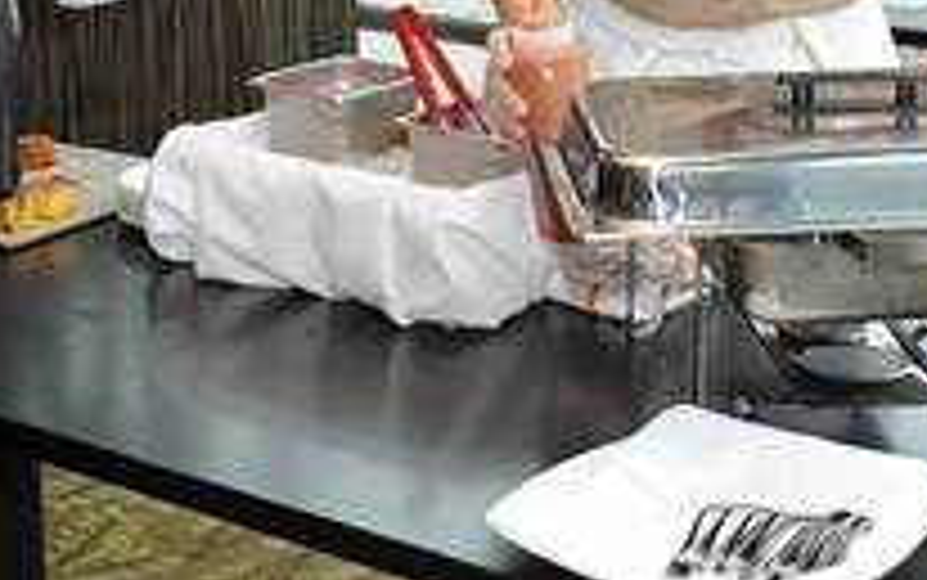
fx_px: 2199
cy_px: -229
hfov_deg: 23.7
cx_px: 284
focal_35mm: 87
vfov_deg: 14.3
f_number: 4.5
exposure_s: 1/160
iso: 2000
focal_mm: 32
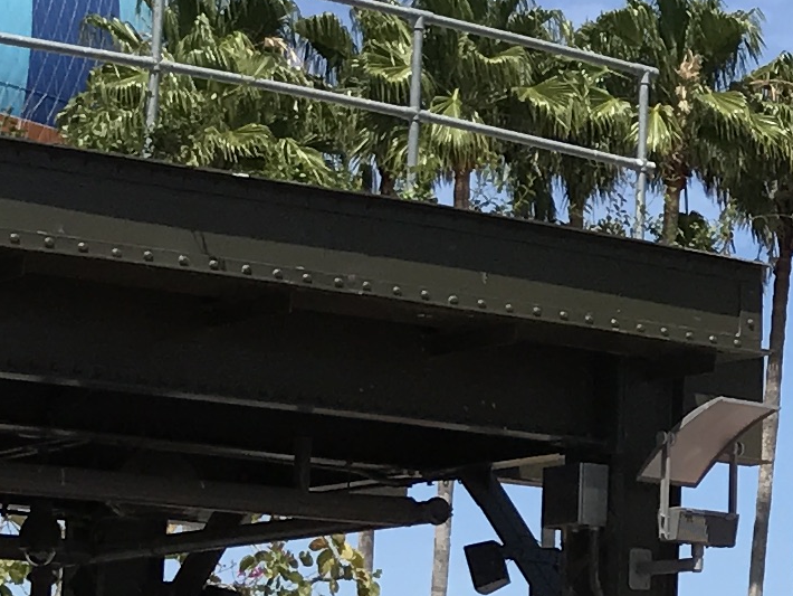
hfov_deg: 11.9
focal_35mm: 159
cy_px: 288
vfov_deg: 9.3
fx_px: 3644
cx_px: 1191
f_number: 1.8
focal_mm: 3.99
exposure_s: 1/2740
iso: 20
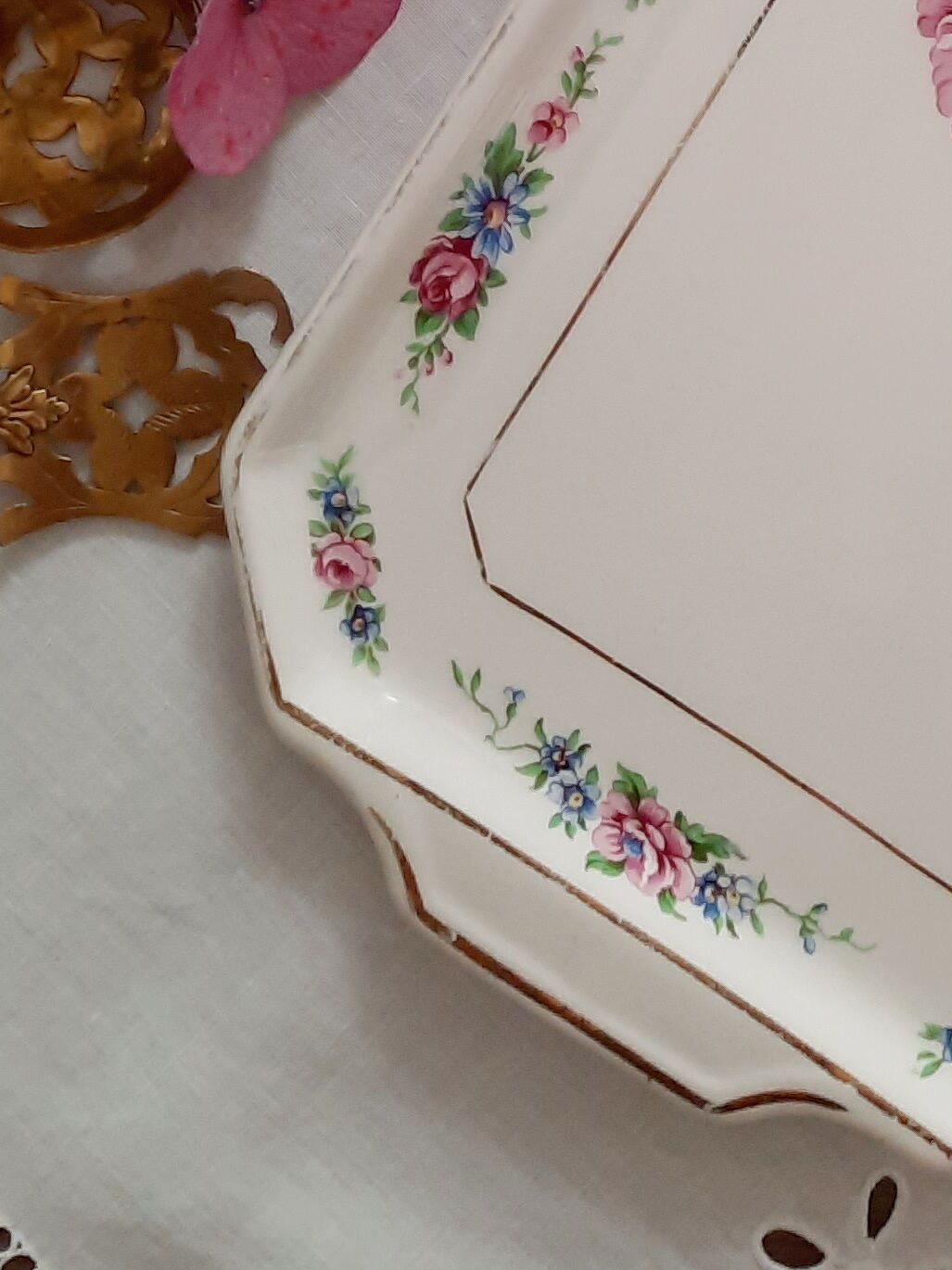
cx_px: 990
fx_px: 2678
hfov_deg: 19.5
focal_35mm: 73
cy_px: -268
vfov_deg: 24.2
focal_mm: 4.6
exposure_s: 1/50
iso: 200
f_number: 2
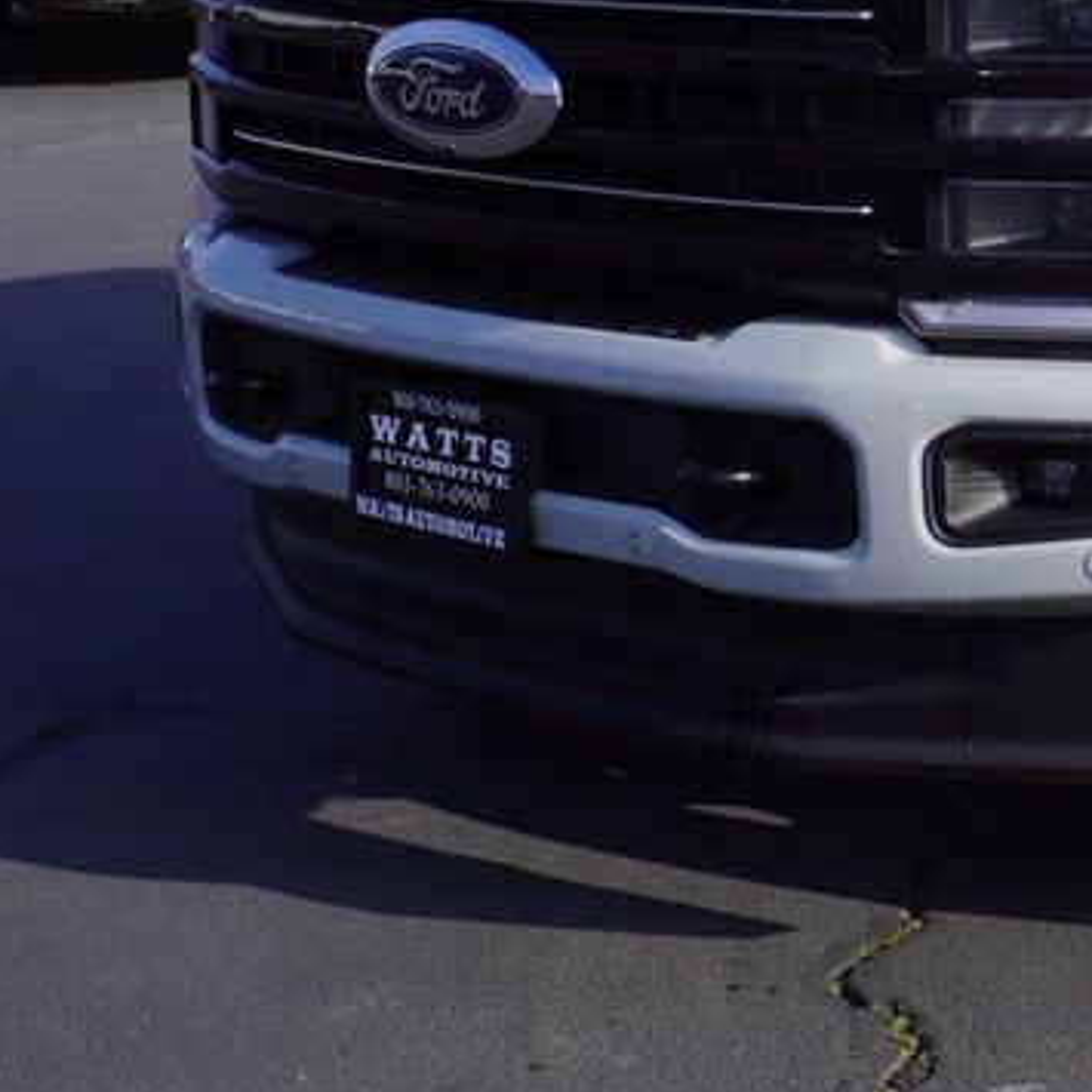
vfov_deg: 16.7
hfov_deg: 15.9
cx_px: 1464
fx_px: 3676
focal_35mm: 103
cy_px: 163
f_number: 11
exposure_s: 1/160
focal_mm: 28
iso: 100
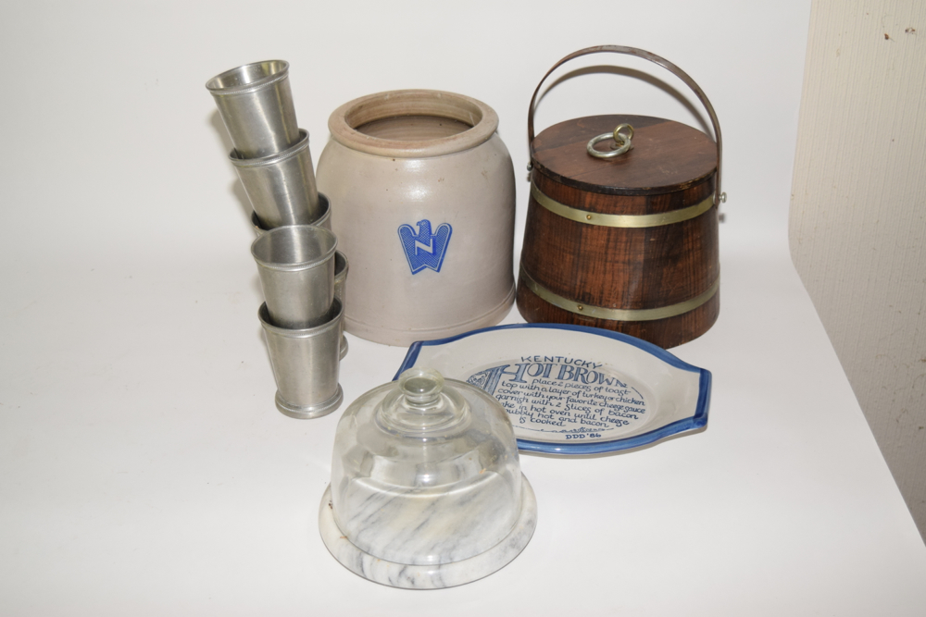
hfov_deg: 41.1
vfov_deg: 28.1
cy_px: 308
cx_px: 463
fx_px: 1235
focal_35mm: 48
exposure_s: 1/60
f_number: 4.5
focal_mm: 32
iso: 640
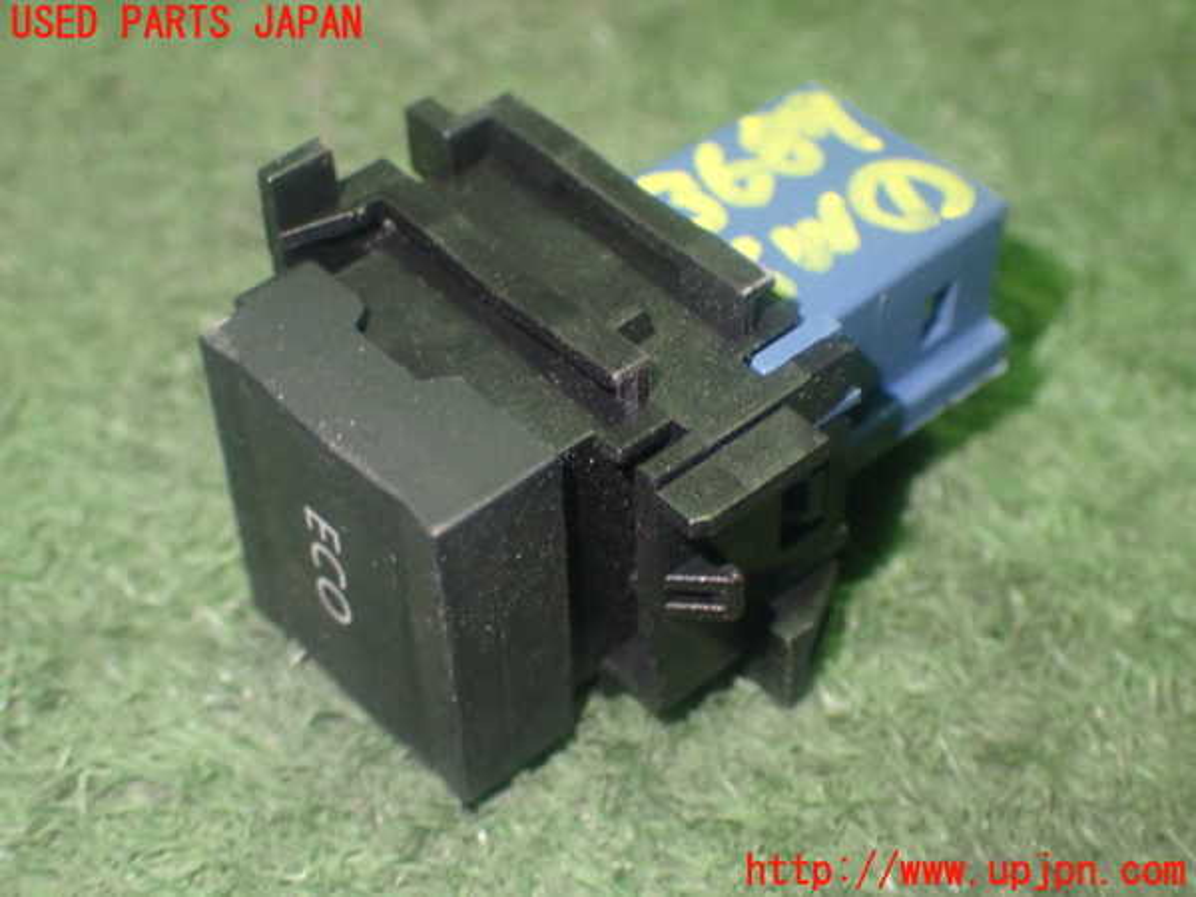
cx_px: 598
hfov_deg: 31.2
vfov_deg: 23.7
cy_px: 448
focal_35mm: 62
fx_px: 2142
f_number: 3.6
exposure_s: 1/30
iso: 800
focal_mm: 11.09
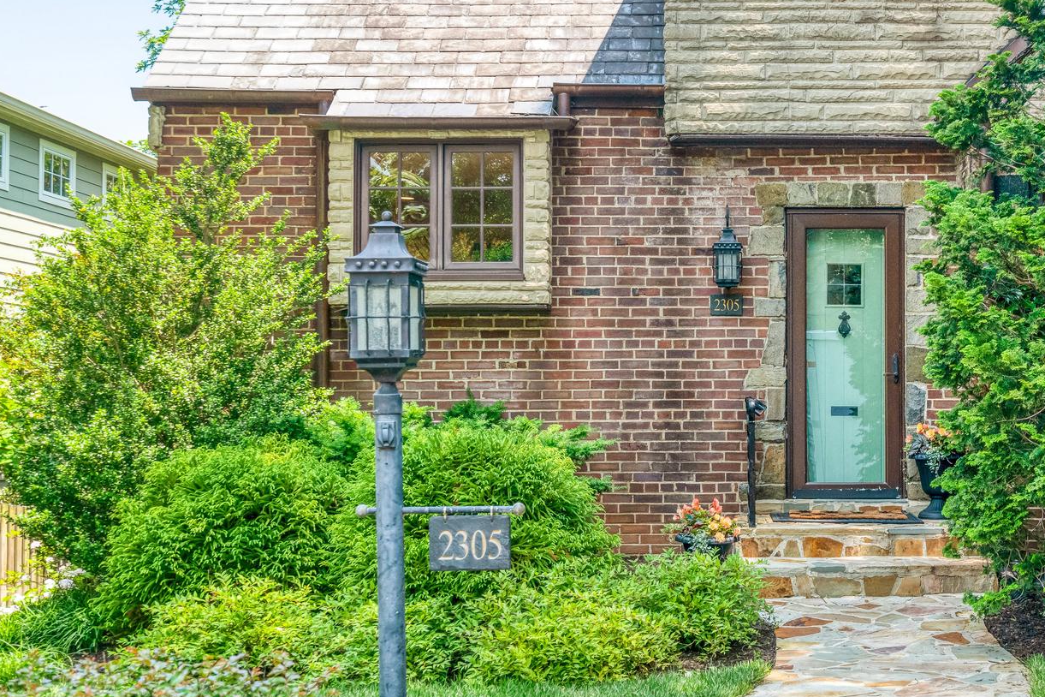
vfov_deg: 25.8
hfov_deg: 36.9
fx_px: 1509
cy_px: 211
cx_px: 833
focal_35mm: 52
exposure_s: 1/640
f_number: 8
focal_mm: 31
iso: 1250
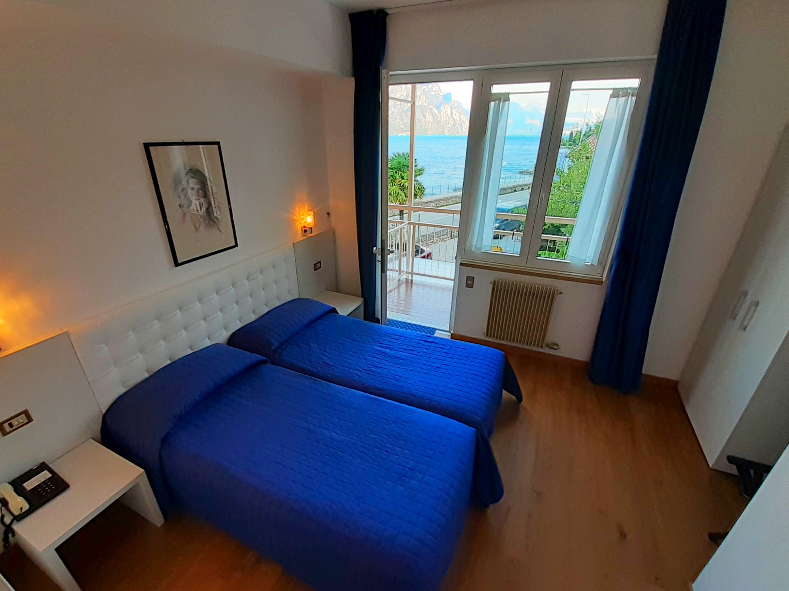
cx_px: 382
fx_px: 342
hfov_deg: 98.1
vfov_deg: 81.6
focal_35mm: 15
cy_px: 312
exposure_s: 1/144
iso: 40
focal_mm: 1.13
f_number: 2.2
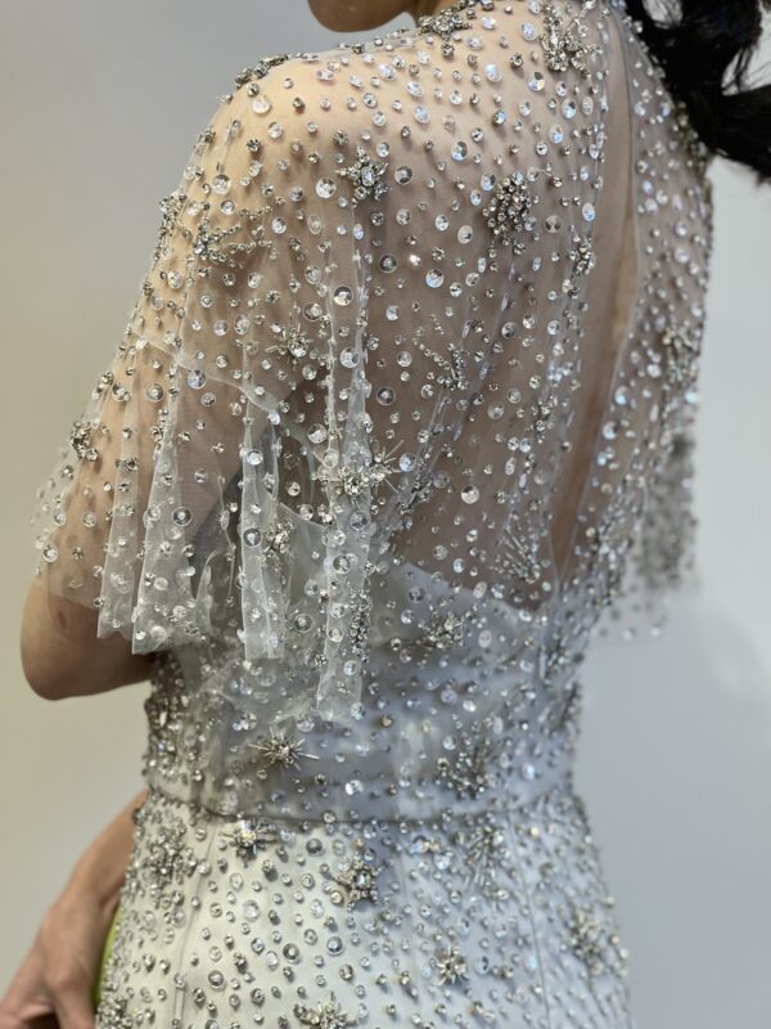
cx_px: 386
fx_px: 2287
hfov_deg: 19.1
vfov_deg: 25.3
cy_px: 514
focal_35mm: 77
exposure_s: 1/98
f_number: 2.8
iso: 125
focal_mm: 9
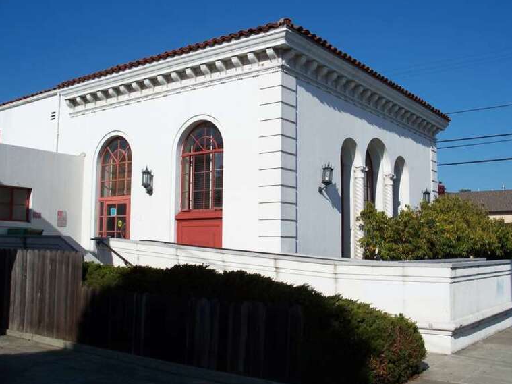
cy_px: 185
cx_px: 268
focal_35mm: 39
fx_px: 577
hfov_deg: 47.9
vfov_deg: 36.8
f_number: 5.6
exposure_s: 1/500
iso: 64
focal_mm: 7.8
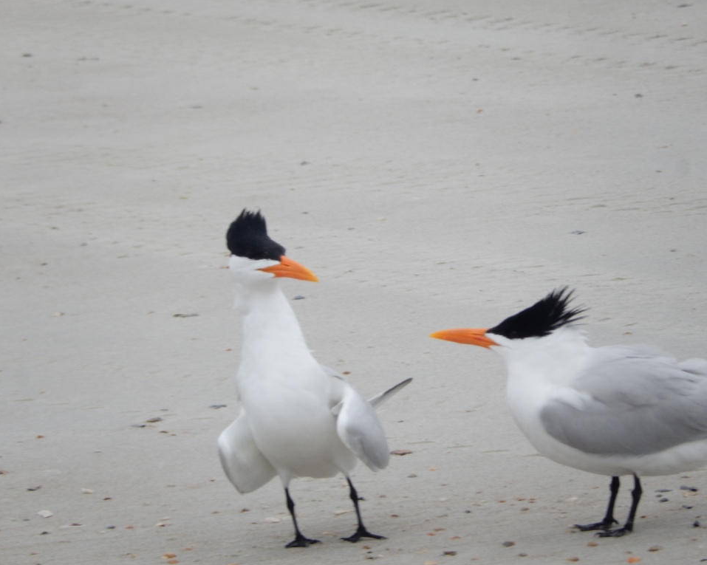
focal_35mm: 537
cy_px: 282
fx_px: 11233
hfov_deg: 3.6
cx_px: 376
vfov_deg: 2.9
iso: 125
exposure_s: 1/320
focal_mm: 92.3
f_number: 6.3
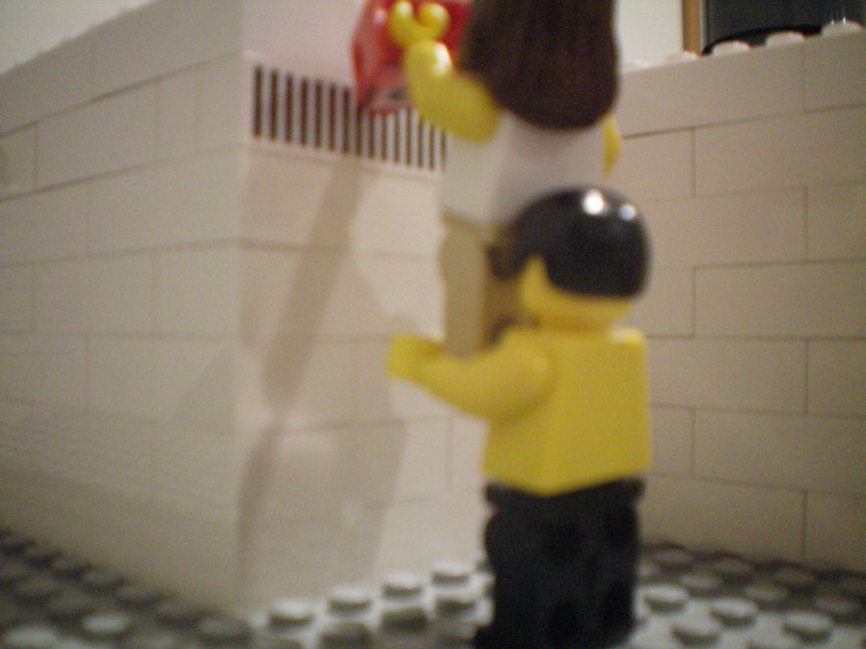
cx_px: 433
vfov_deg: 37.7
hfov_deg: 49.0
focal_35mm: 38
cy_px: 324
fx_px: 951
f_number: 3.1
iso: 400
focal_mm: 6.3
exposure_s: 1/13
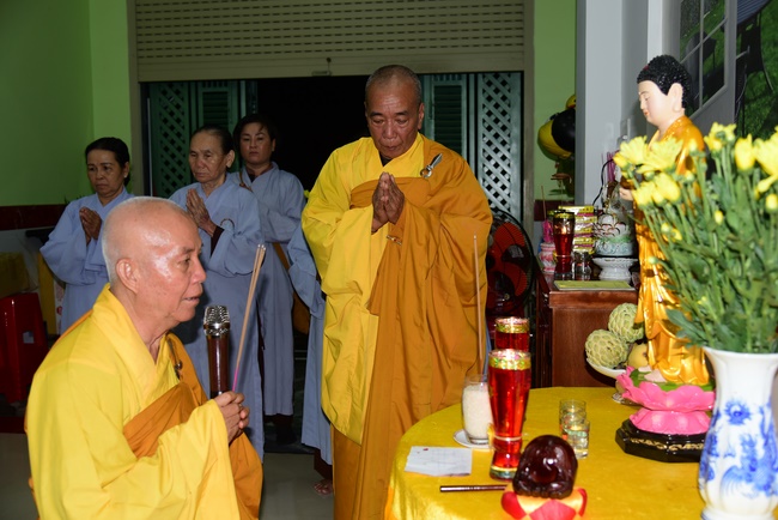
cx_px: 389
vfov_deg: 37.9
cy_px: 260
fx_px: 757
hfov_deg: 54.4
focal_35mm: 35
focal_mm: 35
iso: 320
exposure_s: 1/60
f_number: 4
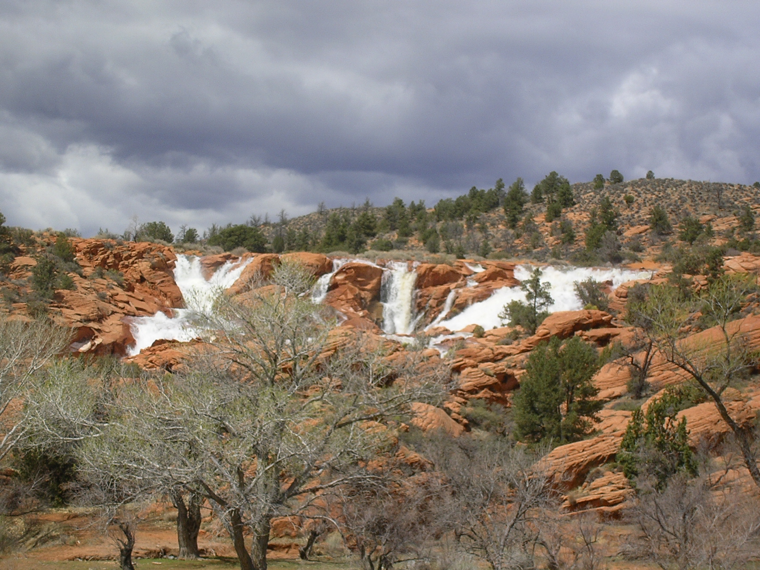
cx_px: 380
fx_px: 2503
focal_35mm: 114
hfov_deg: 17.3
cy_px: 285
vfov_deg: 13.0
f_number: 7.1
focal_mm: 17.4
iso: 50
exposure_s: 1/320
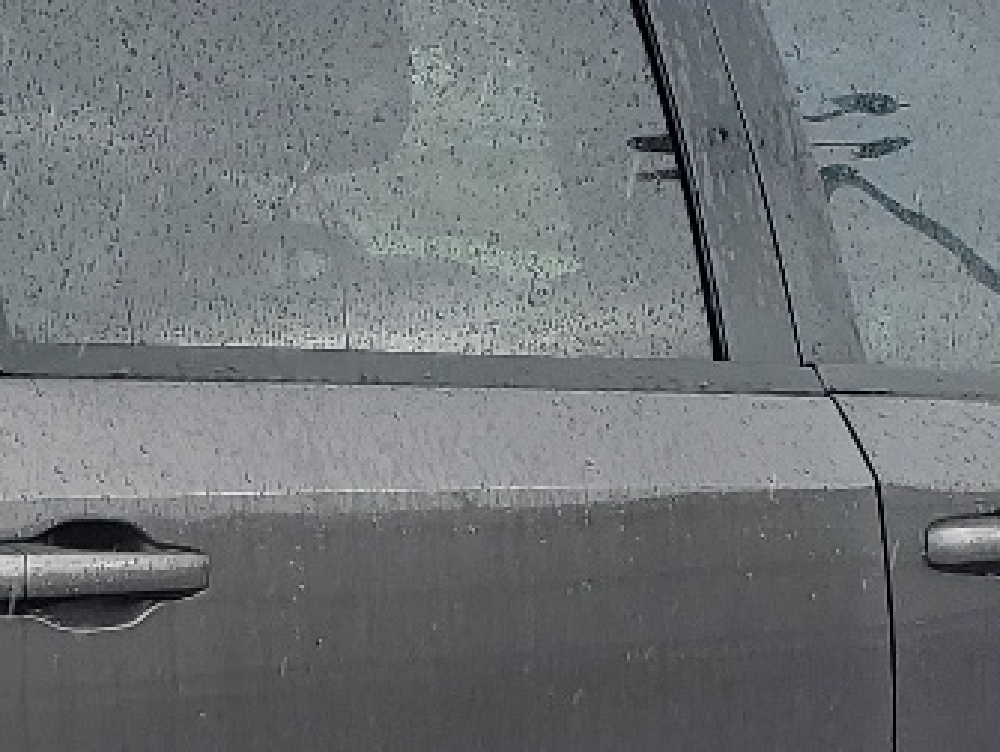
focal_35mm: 124
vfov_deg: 11.7
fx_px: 3586
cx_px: -361
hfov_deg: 15.0
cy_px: 904
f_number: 1.5
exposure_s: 1/667
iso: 50
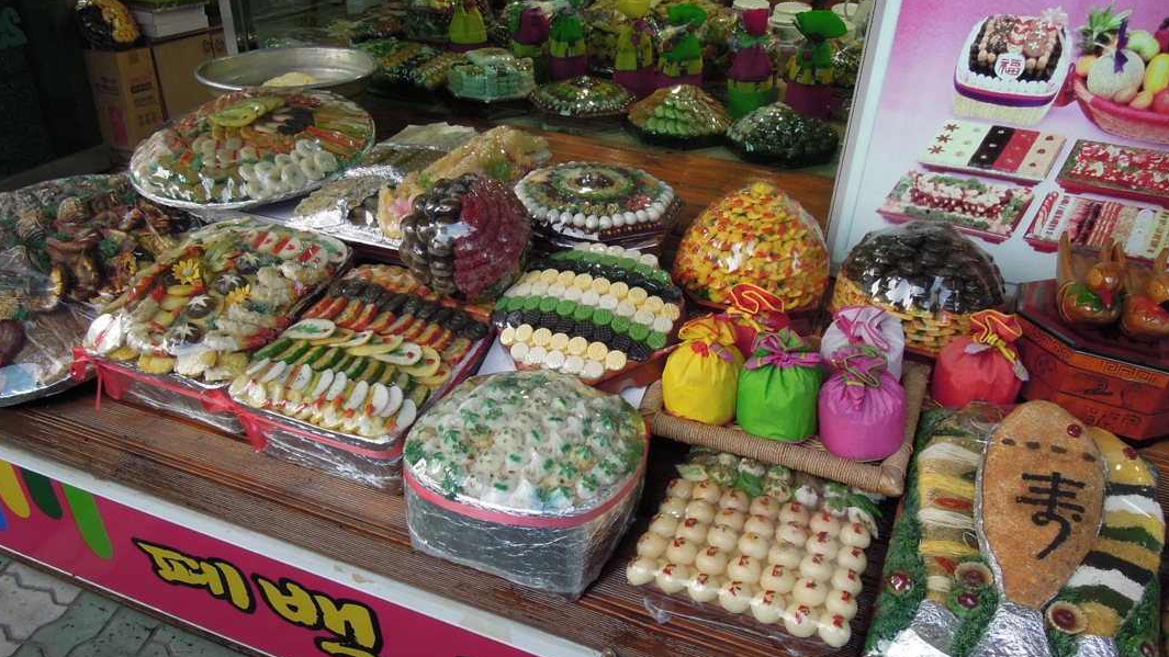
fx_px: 837
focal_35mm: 27
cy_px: 395
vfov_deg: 42.7
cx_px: 573
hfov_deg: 69.9
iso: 160
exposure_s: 1/200
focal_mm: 4.3
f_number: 2.8
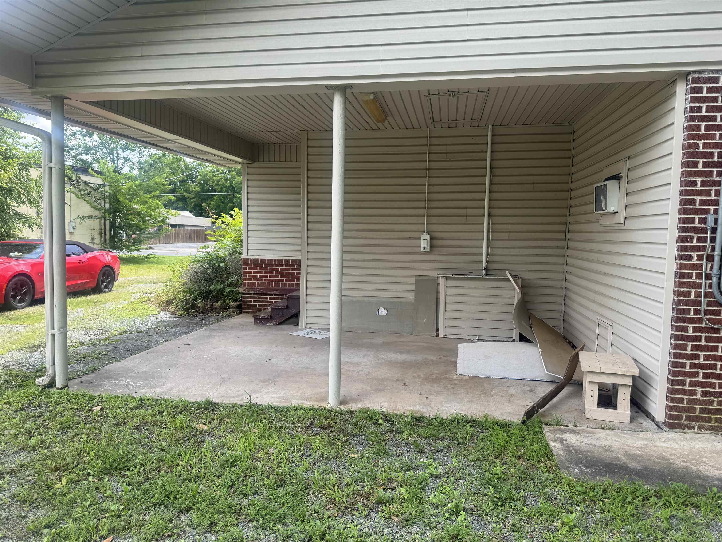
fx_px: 501
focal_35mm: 24
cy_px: 271
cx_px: 361
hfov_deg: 71.6
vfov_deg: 56.8
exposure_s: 1/782
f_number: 1.78
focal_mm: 6.76
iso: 80
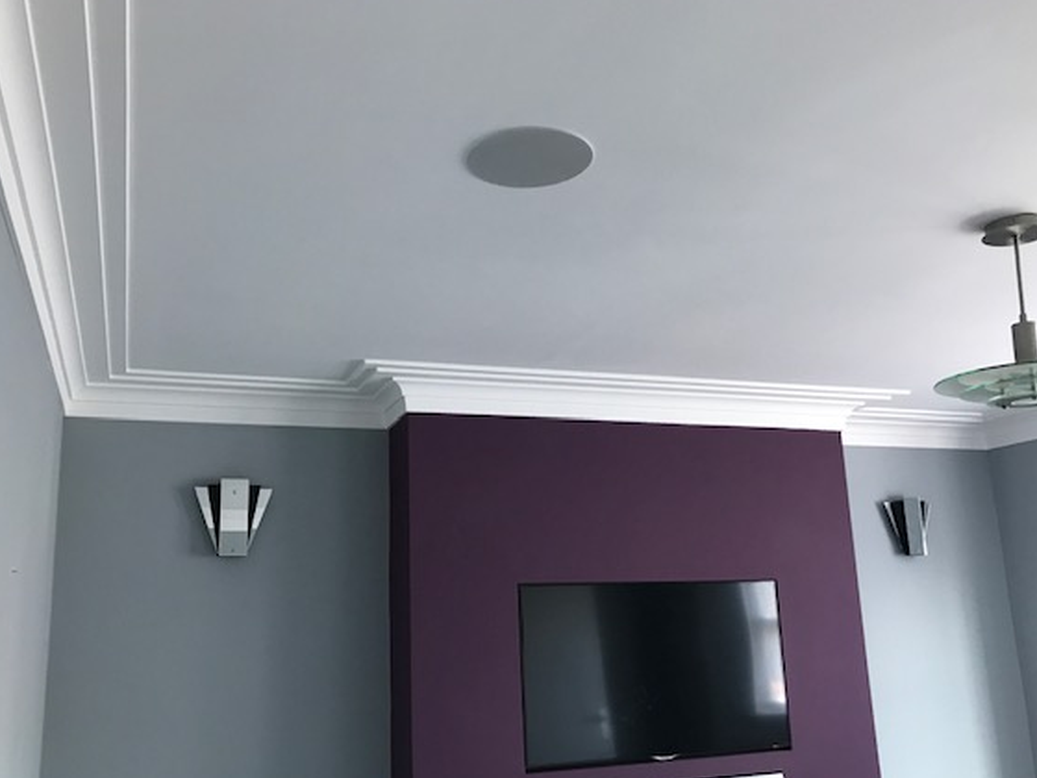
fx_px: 959
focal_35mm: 32
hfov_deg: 56.8
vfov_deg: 44.1
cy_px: 419
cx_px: 513
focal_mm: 3.99
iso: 64
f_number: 1.8
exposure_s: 1/17
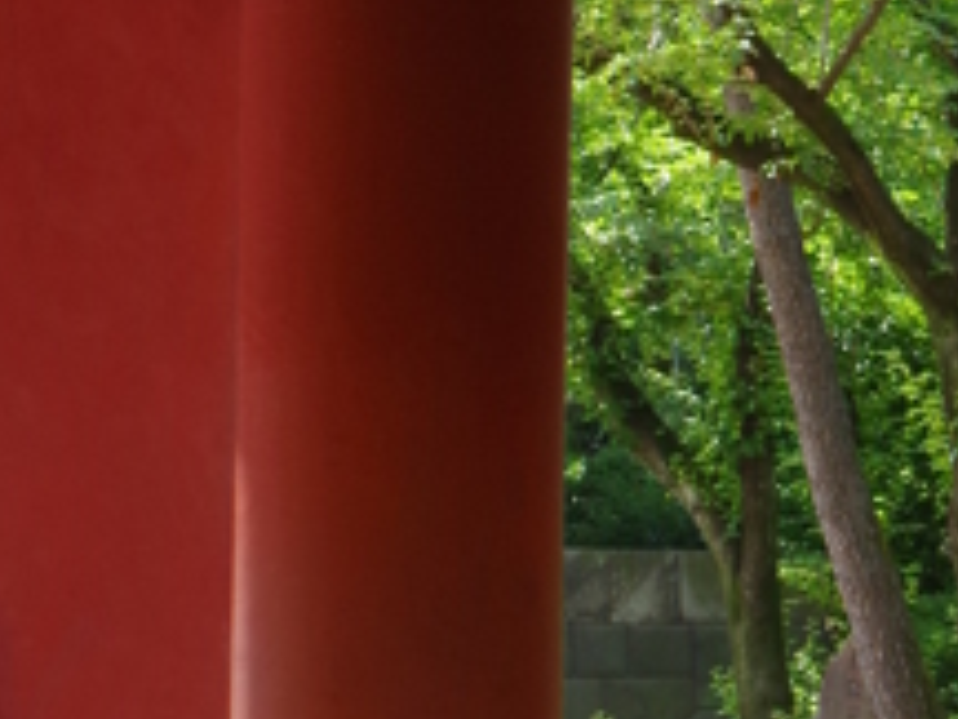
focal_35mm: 237
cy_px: 200
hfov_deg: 8.2
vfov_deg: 6.3
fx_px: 6559
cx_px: 1264
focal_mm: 35
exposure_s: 1/60
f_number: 10
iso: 400
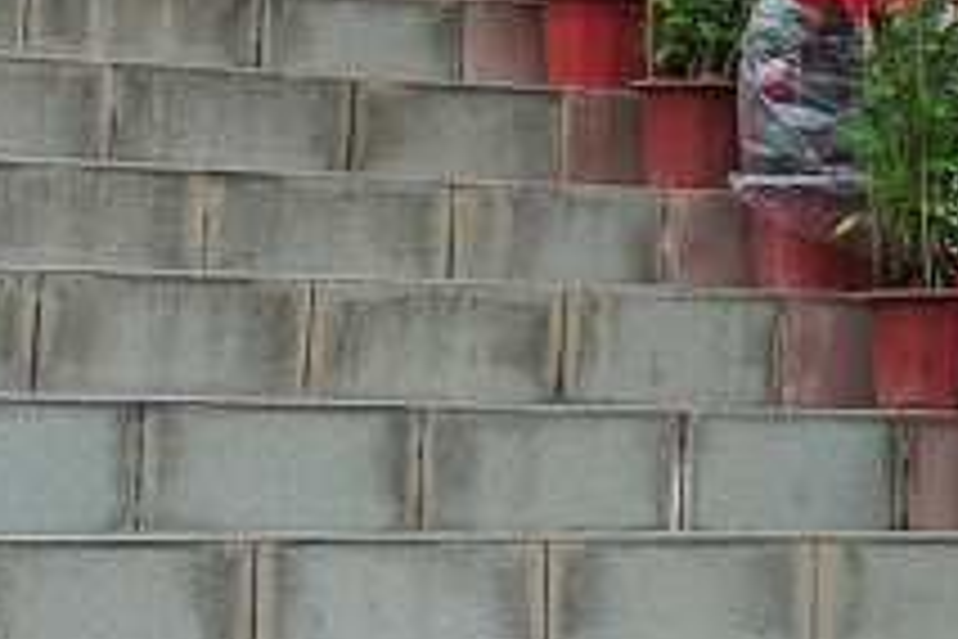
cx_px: 1772
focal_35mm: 180
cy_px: -218
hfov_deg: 10.7
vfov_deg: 7.5
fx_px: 4790
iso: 200
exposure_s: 1/320
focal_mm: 32
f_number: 5.6
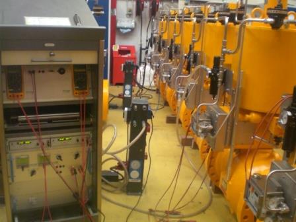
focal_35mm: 38
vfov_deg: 37.7
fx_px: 325
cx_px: 148
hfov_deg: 49.0
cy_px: 111
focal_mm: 6.3
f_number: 3.1
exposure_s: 1/100
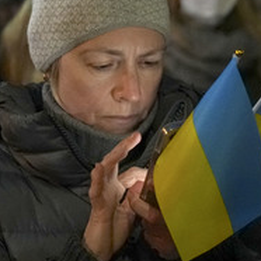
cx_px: 180
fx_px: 1757
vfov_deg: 8.5
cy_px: 111
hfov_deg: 8.5
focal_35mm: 206
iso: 20000
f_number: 5.6
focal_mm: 100
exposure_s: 1/200
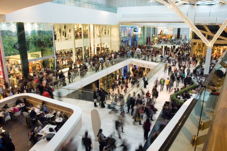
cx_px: 114
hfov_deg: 67.4
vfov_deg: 47.9
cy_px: 76
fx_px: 170
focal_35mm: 27
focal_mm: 18
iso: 200
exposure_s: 1/2
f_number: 14
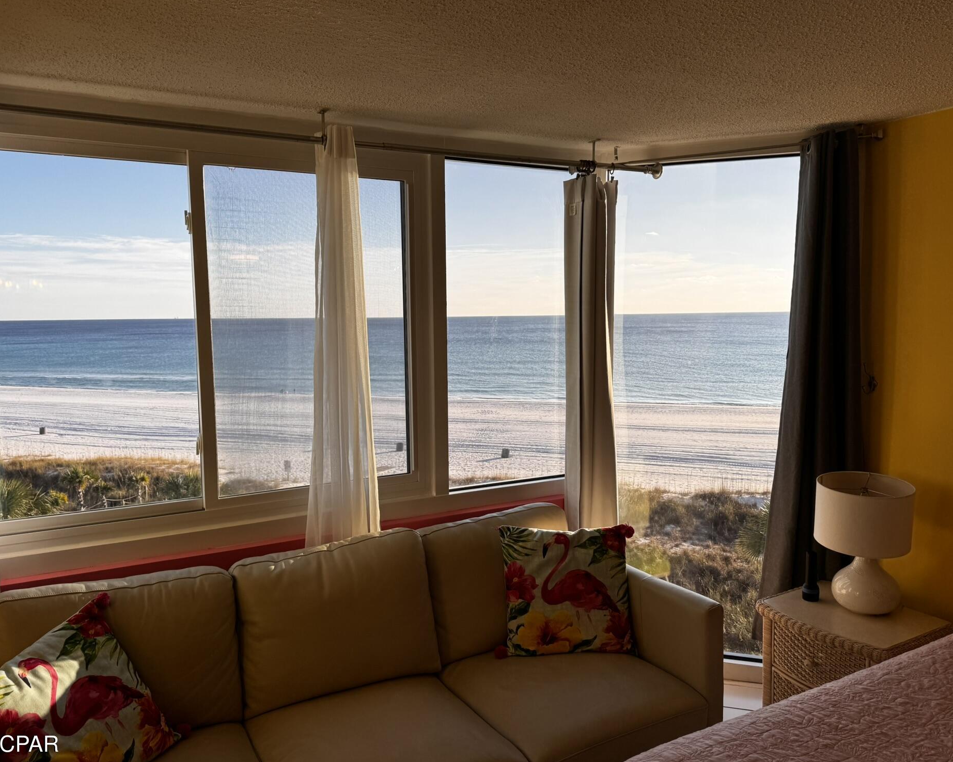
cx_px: 453
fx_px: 733
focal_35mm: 26
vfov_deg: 54.9
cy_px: 384
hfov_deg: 66.0
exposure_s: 1/1456
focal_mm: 6.76
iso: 80
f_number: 1.78
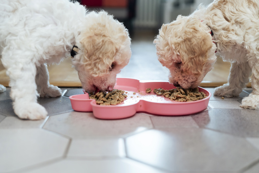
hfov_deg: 39.6
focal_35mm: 50
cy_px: 86
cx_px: 130
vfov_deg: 27.0
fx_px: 360
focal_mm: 50
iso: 1250
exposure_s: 1/500
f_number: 3.5
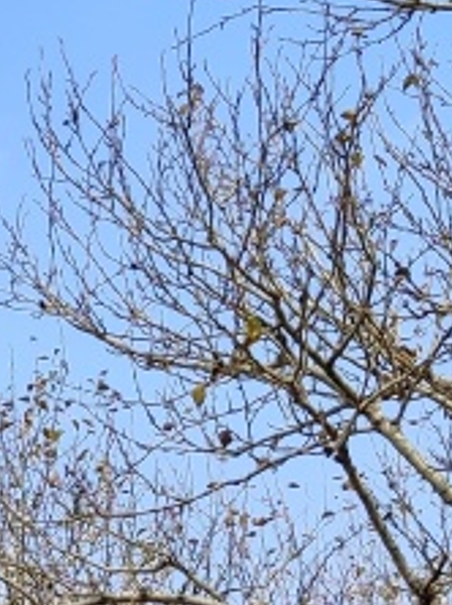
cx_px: -340
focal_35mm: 146
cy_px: 861
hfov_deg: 9.7
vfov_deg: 12.9
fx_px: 2547
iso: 112
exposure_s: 1/1250
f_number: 1.75
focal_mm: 4.75
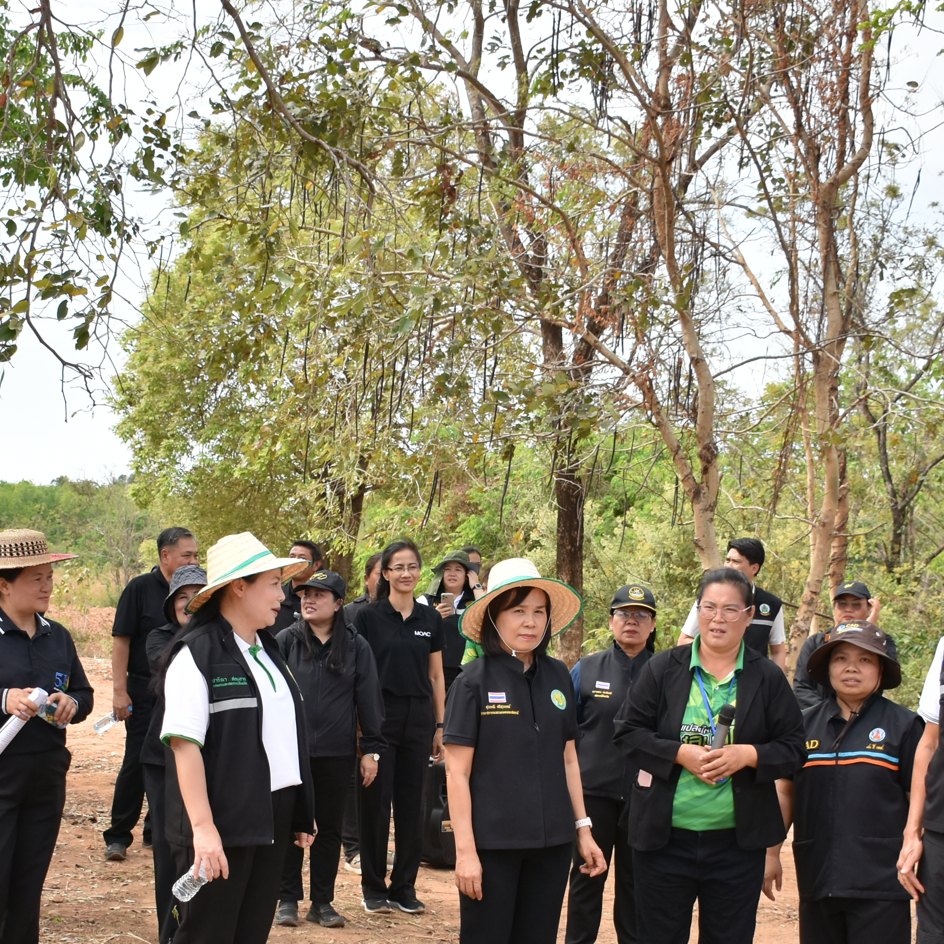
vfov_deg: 29.2
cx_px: 413
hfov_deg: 29.5
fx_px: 1789
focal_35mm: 58
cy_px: 677
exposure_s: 1/1000
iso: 180
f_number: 3.5
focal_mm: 18
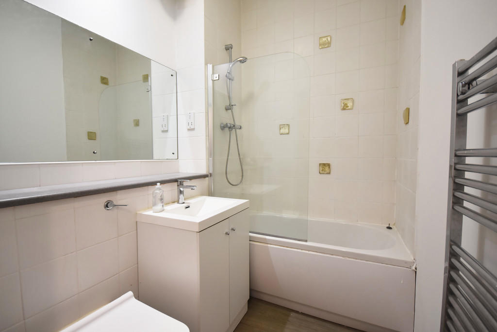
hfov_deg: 100.4
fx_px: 207
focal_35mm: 15
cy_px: 166
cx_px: 248
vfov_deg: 77.3
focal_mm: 10
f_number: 5
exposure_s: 1/100
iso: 800
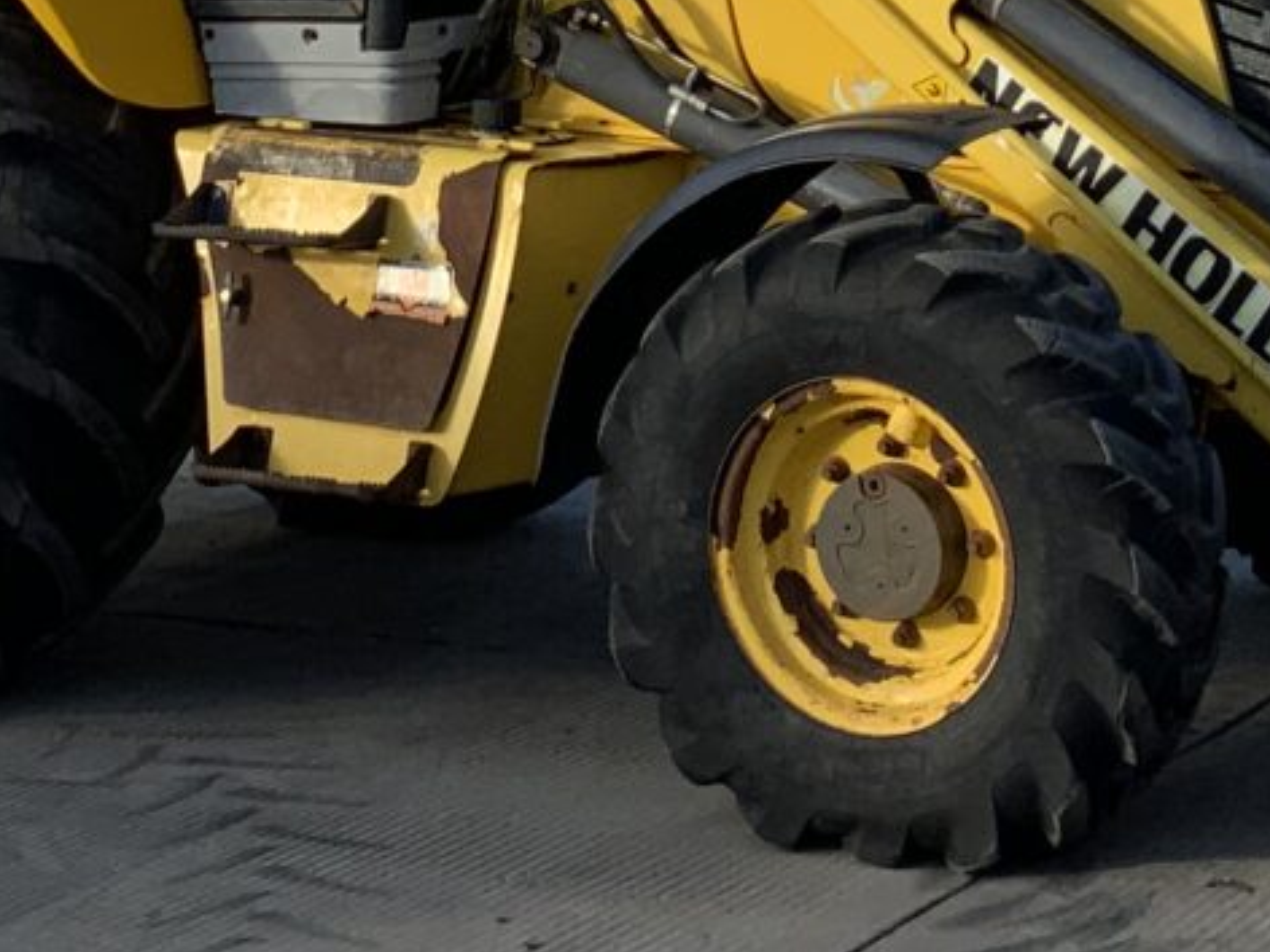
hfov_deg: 16.7
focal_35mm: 118
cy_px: -331
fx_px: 4329
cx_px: 764
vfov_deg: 12.1
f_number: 1.8
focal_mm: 3
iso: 16
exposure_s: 1/1221
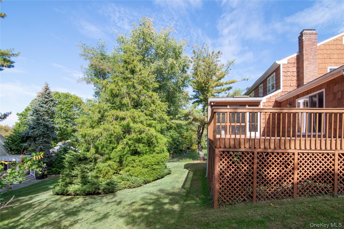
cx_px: 172
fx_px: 158
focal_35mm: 16
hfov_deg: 95.0
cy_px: 114
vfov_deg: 72.0
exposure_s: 1/200
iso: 400
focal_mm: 11
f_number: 14
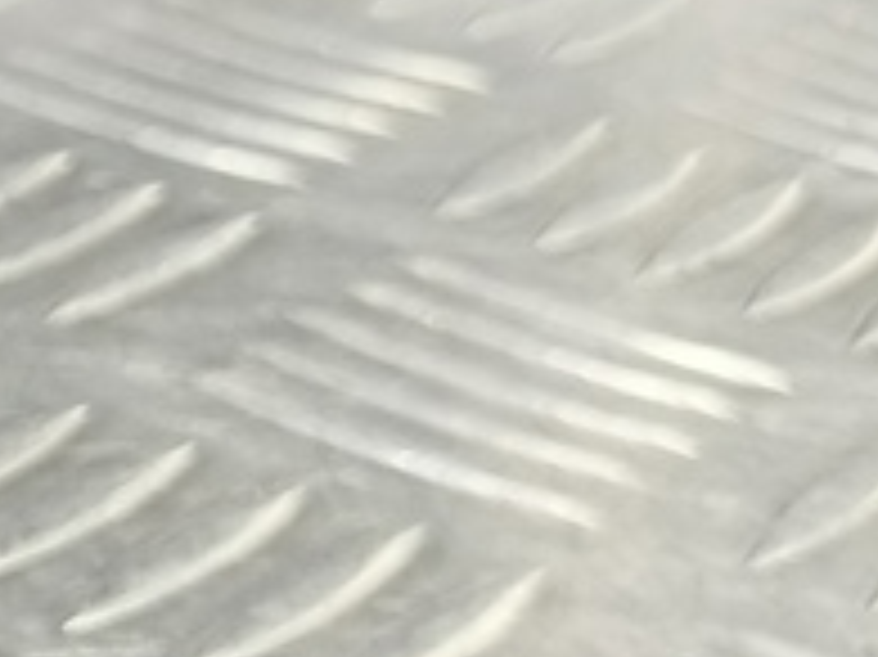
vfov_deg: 12.2
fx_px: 3067
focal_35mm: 121
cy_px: 580
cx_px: -1351
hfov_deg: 12.2
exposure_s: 1/50
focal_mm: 4.11
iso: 185
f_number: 1.6
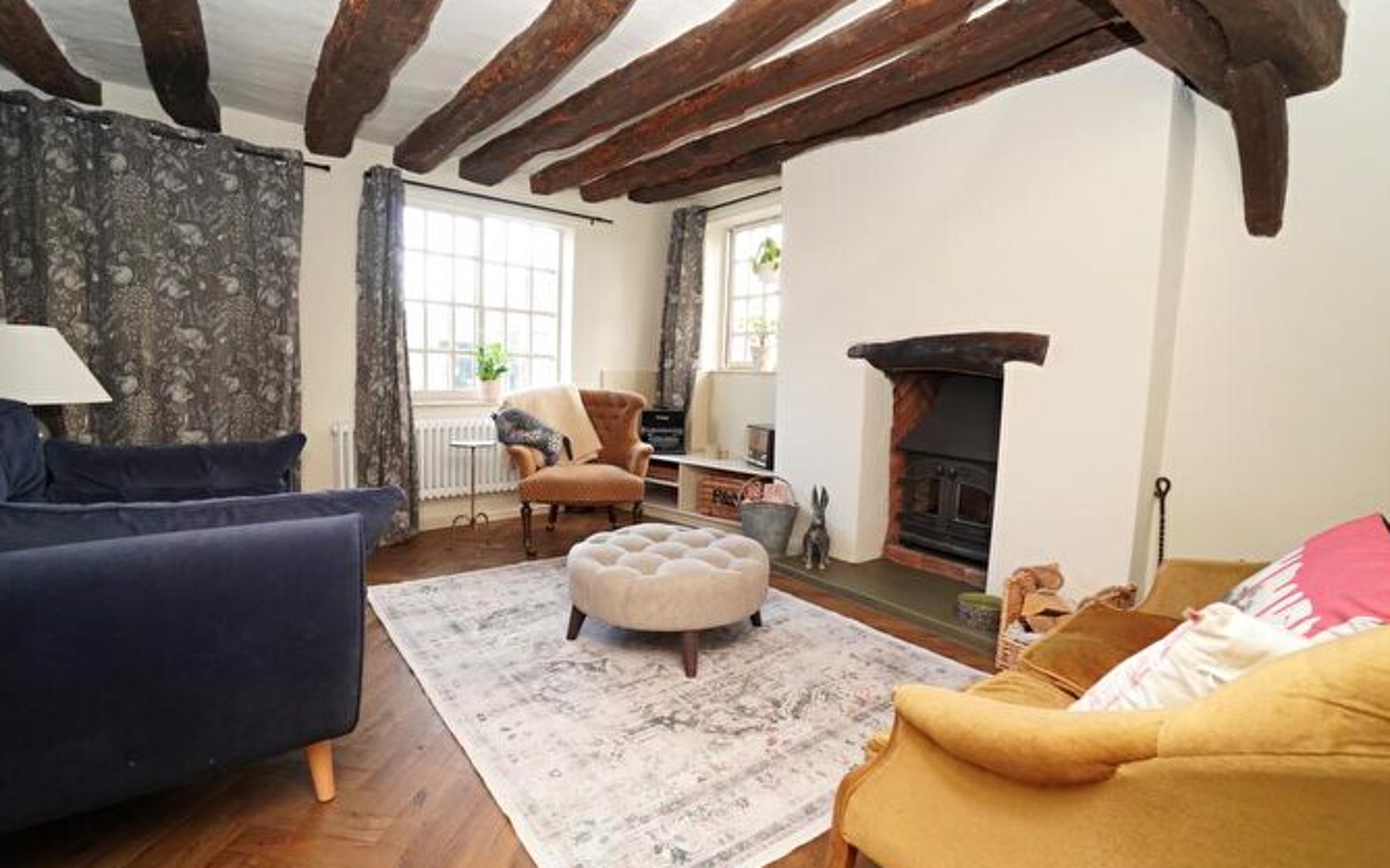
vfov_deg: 71.2
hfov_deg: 97.8
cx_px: 704
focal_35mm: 16
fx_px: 606
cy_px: 438
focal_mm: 10
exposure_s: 1/60
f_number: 4
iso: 1000
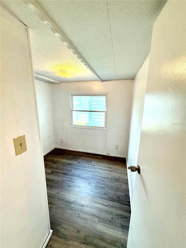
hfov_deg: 85.7
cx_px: 93
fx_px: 100
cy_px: 124
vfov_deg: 102.1
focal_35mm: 14
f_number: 2.2
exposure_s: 1/120
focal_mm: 2.22
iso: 125
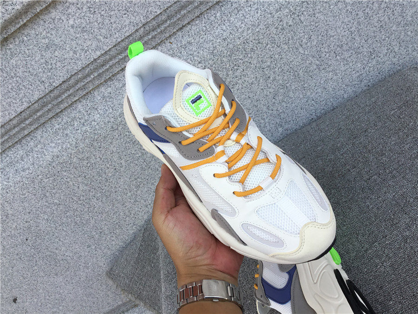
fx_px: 374
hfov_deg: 58.4
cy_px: 157
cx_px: 209
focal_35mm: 31
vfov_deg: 45.4
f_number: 2.4
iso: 25
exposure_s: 1/574
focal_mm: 3.3
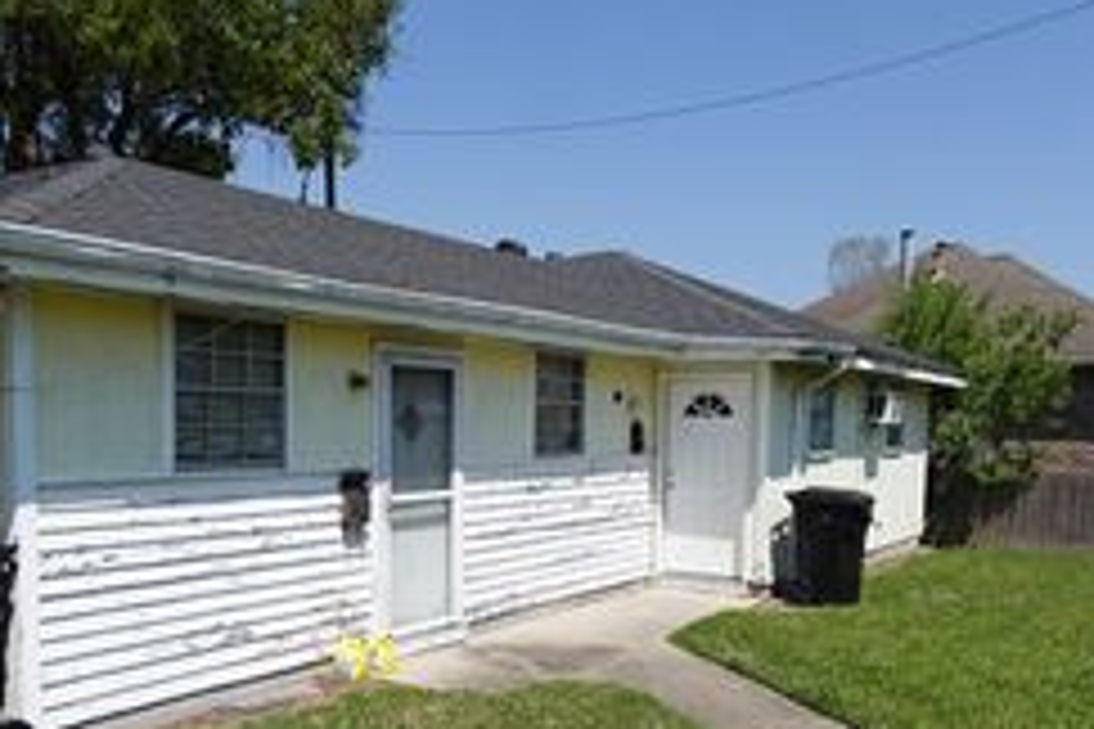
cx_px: 545
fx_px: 1124
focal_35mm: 37
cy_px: 506
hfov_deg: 51.9
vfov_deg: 35.5
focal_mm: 6.9
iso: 125
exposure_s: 1/800
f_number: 1.8
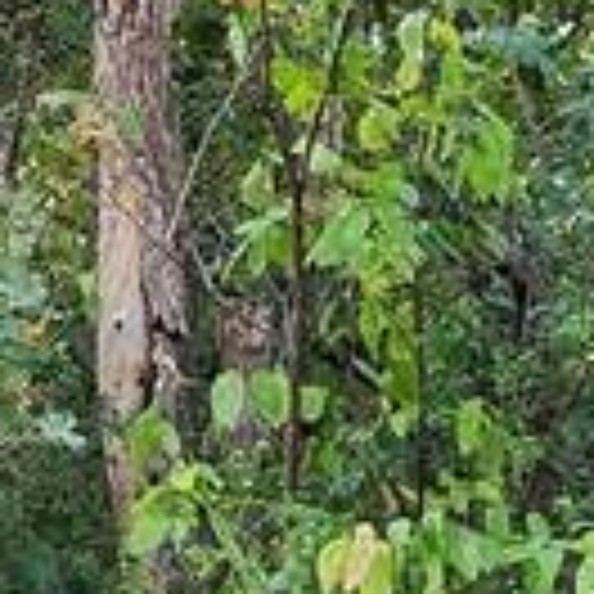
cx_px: -72
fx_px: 3825
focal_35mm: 197
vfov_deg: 8.9
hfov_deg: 8.8
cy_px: 81
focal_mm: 5.4
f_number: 1.8
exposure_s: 1/180
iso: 50
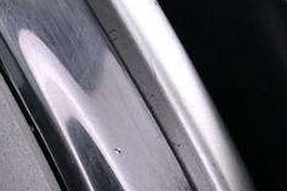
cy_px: 20
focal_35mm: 169
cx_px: -220
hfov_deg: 11.4
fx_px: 1346
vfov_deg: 8.1
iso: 2500
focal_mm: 16
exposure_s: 1/15
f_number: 3.5
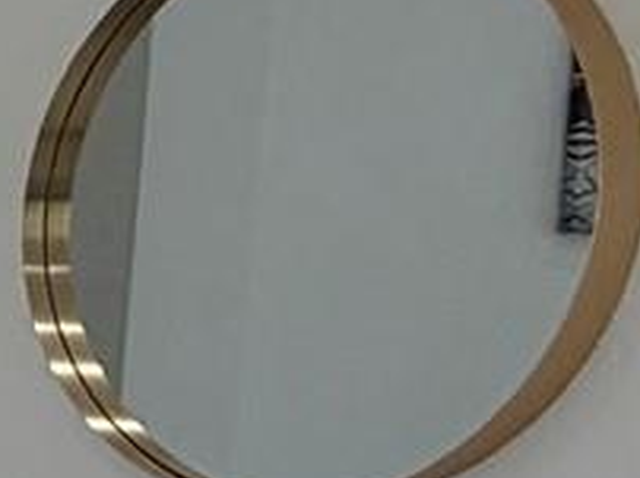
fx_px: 2050
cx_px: -1486
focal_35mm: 111
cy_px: 446
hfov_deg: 10.1
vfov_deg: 13.2
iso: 80
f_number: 2.2
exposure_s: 1/121
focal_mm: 2.22
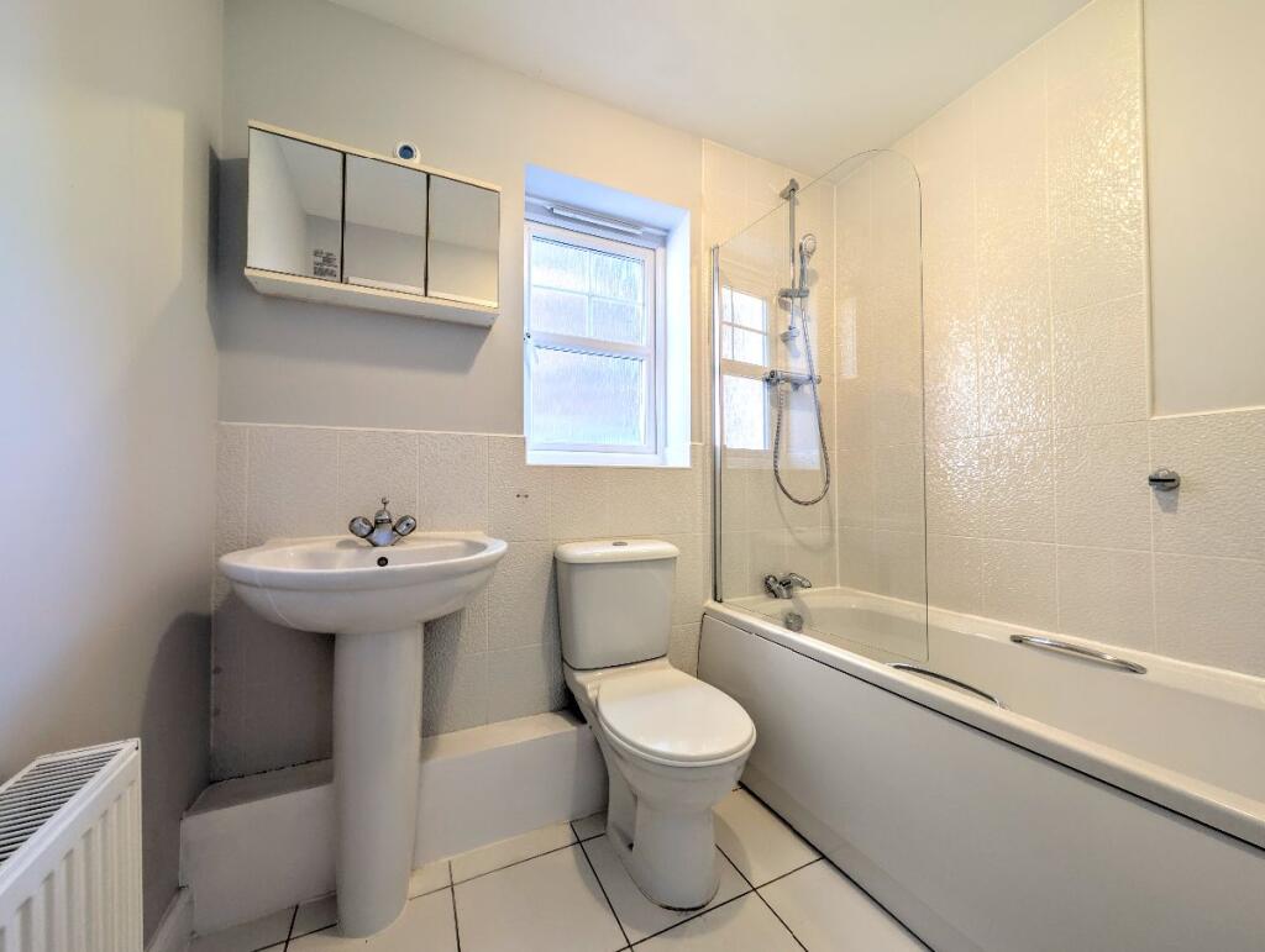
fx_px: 439
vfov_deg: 94.6
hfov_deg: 110.5
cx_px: 632
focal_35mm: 12
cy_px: 476
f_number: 1.7
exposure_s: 1/36.9
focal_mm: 2.02
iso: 48
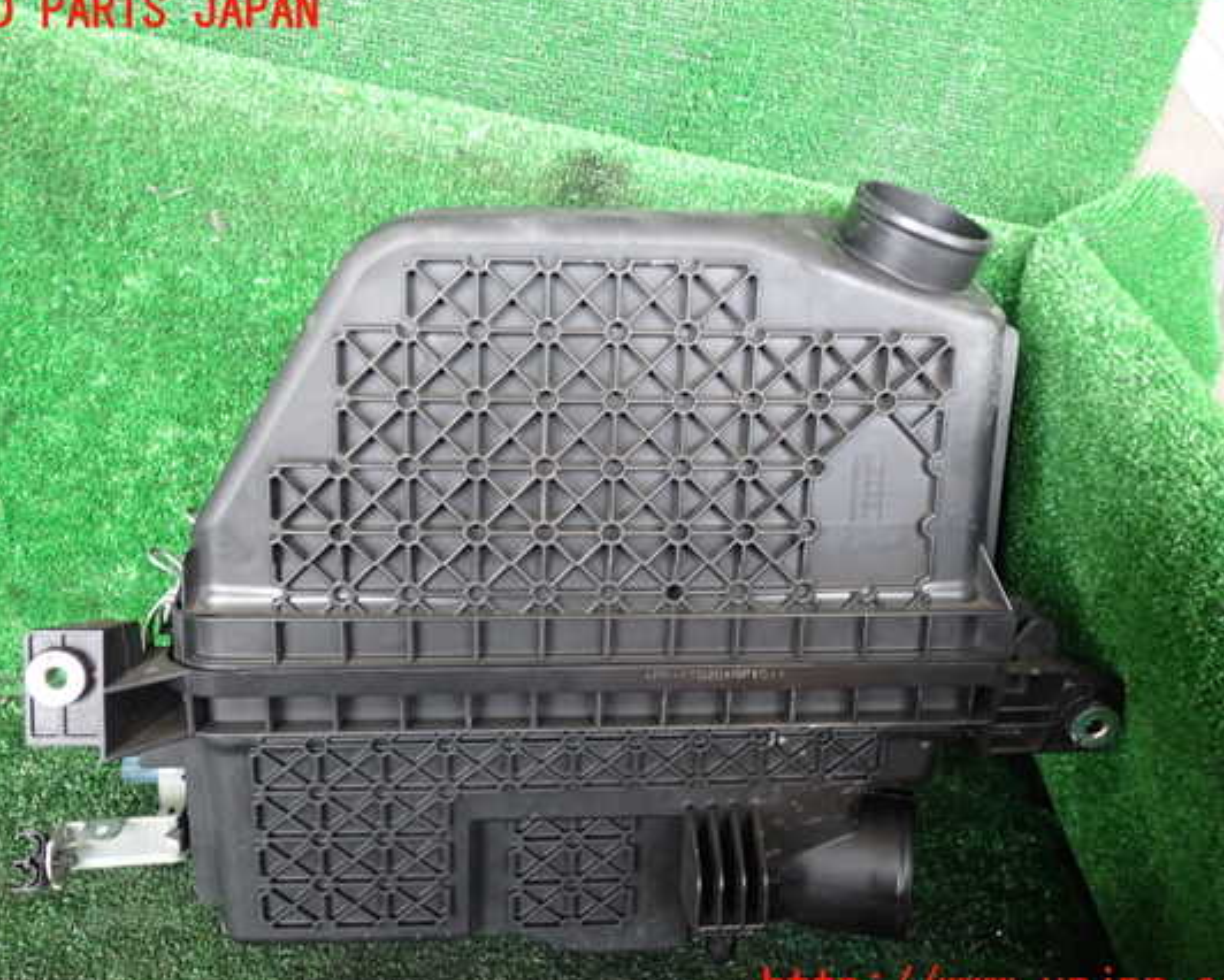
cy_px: 502
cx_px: 591
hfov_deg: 54.2
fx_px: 1196
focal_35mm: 33
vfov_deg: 44.6
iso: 500
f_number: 2.3
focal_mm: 5.4
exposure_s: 1/30
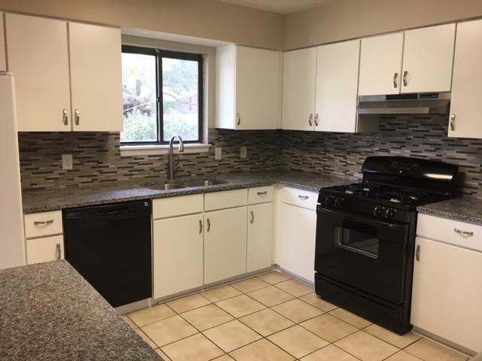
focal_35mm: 29
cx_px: 241
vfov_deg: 48.2
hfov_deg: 61.7
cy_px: 180
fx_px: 404
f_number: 2.2
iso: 64
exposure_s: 1/30
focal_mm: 4.15
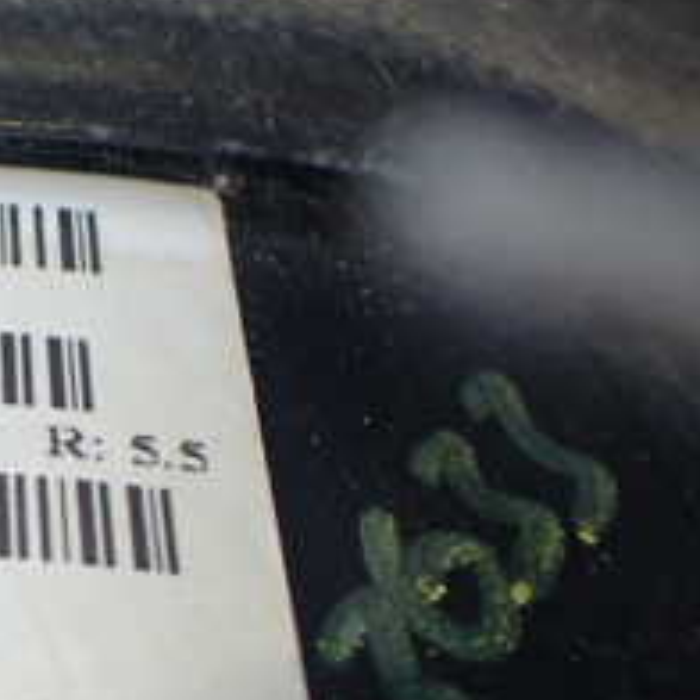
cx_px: -336
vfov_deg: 21.3
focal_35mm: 81
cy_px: 264
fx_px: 1853
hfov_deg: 18.9
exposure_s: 1/125
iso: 200
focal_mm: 5.4
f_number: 2.3
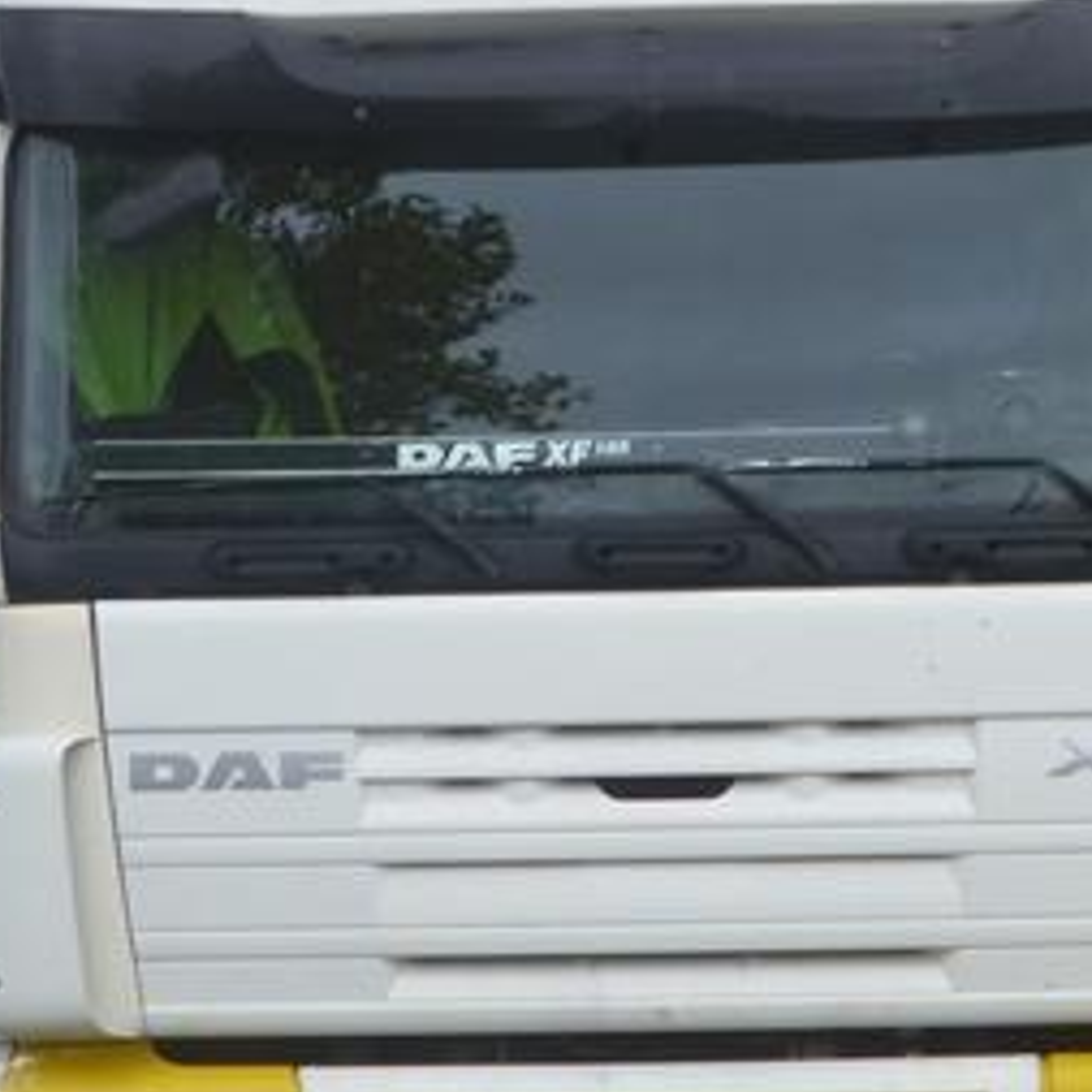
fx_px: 14490
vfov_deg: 4.3
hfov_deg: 4.3
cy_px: 630
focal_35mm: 406
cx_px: -60
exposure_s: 1/80
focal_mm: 25.9
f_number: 5.4
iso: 125
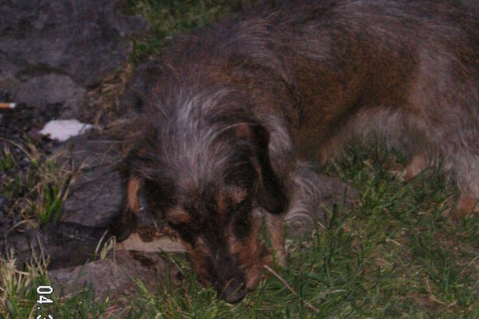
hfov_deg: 15.3
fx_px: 1782
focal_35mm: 134
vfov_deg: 10.2
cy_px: 114
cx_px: 239
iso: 160
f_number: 4.9
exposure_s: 1/90
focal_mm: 15.9
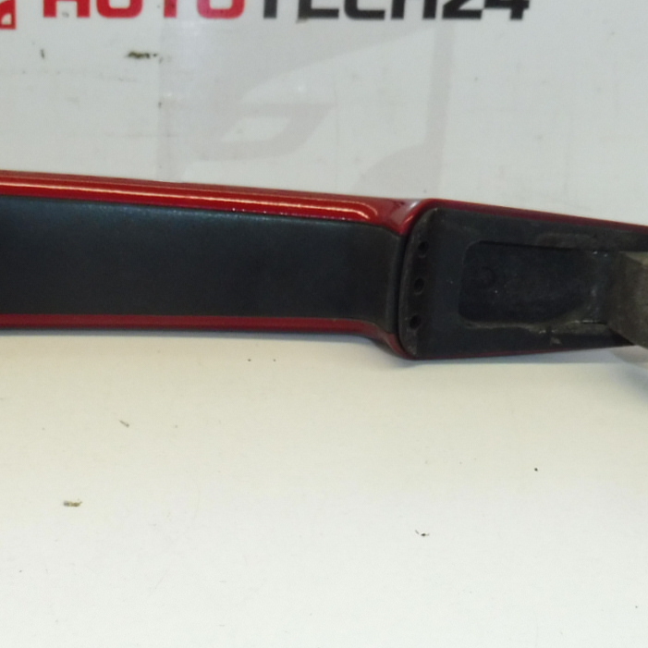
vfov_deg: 27.5
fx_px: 1313
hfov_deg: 27.0
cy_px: 450
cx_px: 104
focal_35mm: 62
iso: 200
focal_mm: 4.3
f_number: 4
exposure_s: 1/125
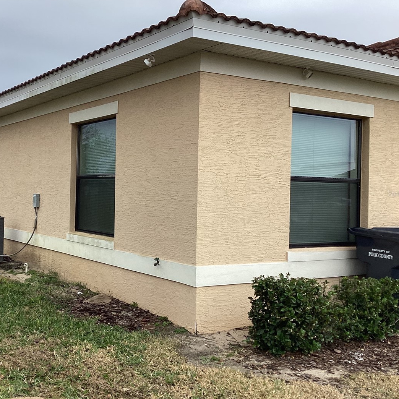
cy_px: 193
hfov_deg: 39.3
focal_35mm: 42
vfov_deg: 40.0
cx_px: 118
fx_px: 548
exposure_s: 1/479
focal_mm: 3.3
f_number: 2.4
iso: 25
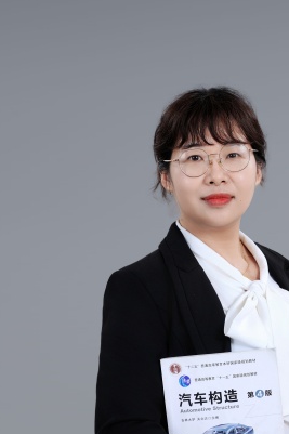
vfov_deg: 14.3
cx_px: 216
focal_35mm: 143
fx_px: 1723
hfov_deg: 9.6
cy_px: 354
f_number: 9
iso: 100
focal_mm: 85
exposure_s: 1/125
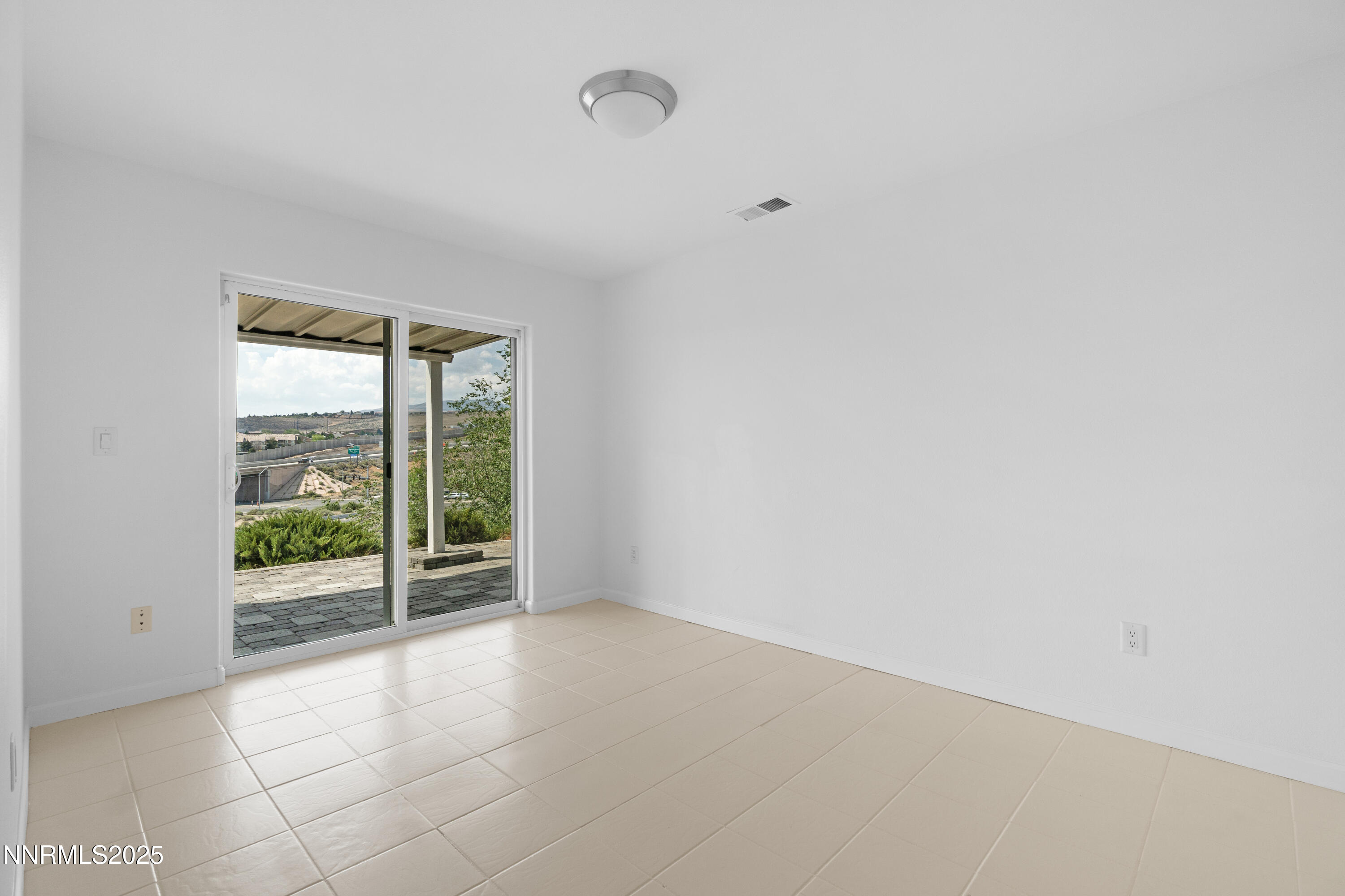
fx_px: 560
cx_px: 672
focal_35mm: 15
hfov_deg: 100.4
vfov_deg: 77.3
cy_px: 448
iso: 1250
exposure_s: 1/60
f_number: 8
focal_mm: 10
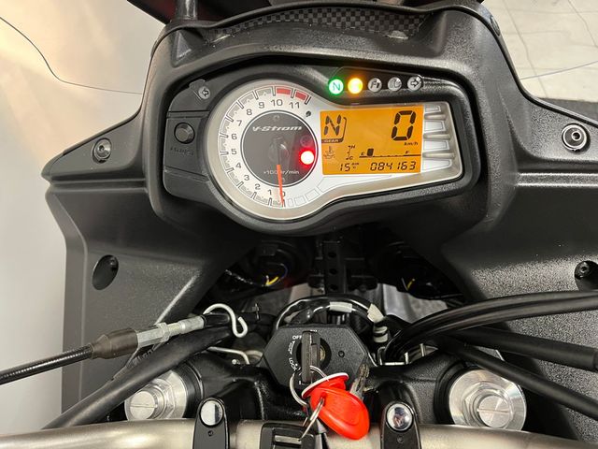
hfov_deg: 67.3
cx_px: 299
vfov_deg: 53.1
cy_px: 224
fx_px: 449
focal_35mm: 26
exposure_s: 1/49
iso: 320
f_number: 1.6
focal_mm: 5.1
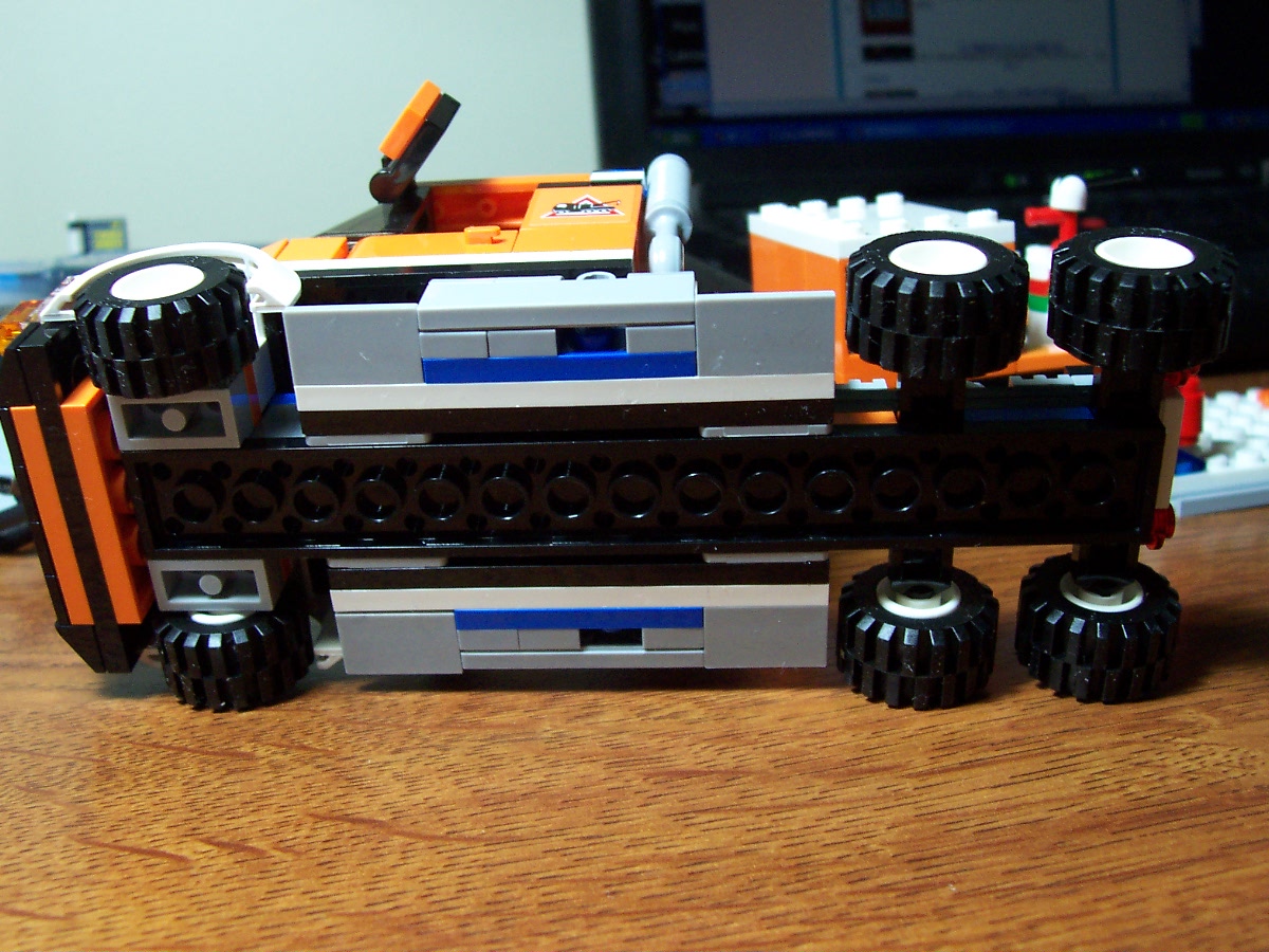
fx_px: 1356
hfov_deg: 50.1
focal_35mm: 37
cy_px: 476
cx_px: 634
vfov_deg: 38.7
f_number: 2.8
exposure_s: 1/30
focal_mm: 5.6
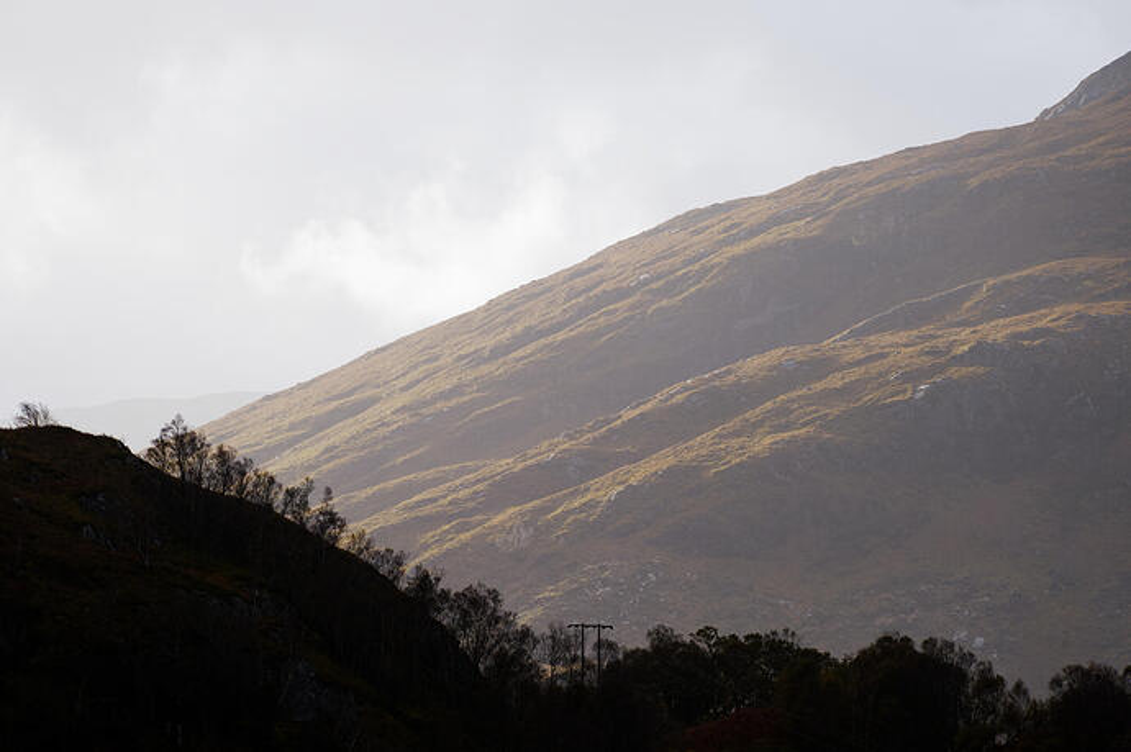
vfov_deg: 6.7
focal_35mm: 206
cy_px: 376
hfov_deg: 10.0
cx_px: 566
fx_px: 6467
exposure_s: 1/800
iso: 640
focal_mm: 137
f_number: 6.4
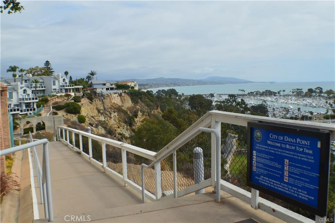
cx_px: 168
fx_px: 404
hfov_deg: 45.0
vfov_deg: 30.8
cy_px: 112
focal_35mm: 44
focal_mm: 29
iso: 360
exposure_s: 1/500
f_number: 11
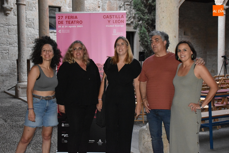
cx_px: 114
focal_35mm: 45
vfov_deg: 29.9
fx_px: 287
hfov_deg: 43.6
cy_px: 76
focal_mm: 30
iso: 6400
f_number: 4
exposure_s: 1/60
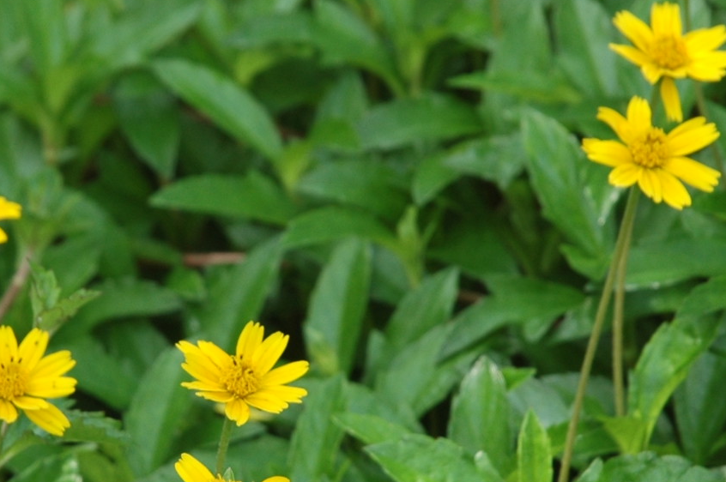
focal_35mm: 278
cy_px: 268
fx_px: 5600
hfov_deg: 7.4
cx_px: 242
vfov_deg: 4.9
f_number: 6.7
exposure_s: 1/180
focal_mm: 70
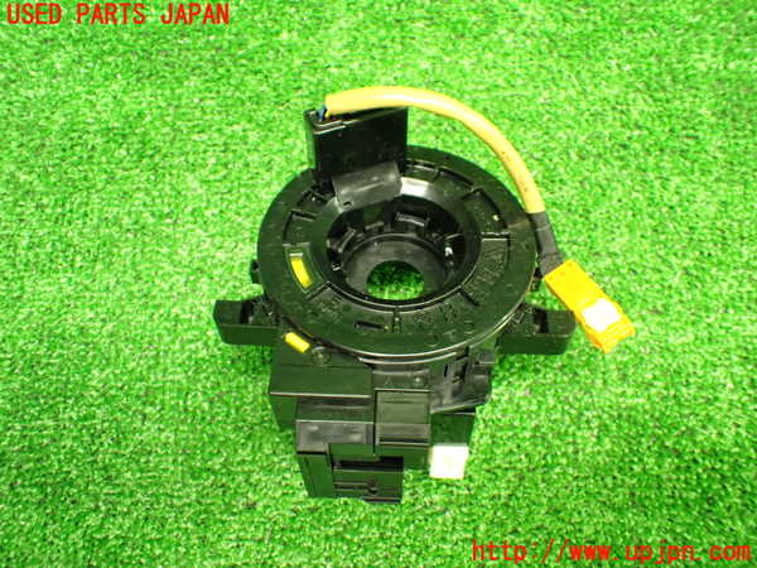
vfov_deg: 46.8
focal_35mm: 30
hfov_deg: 60.0
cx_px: 378
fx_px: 656
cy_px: 284
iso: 800
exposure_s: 1/30
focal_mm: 5.4
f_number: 2.3
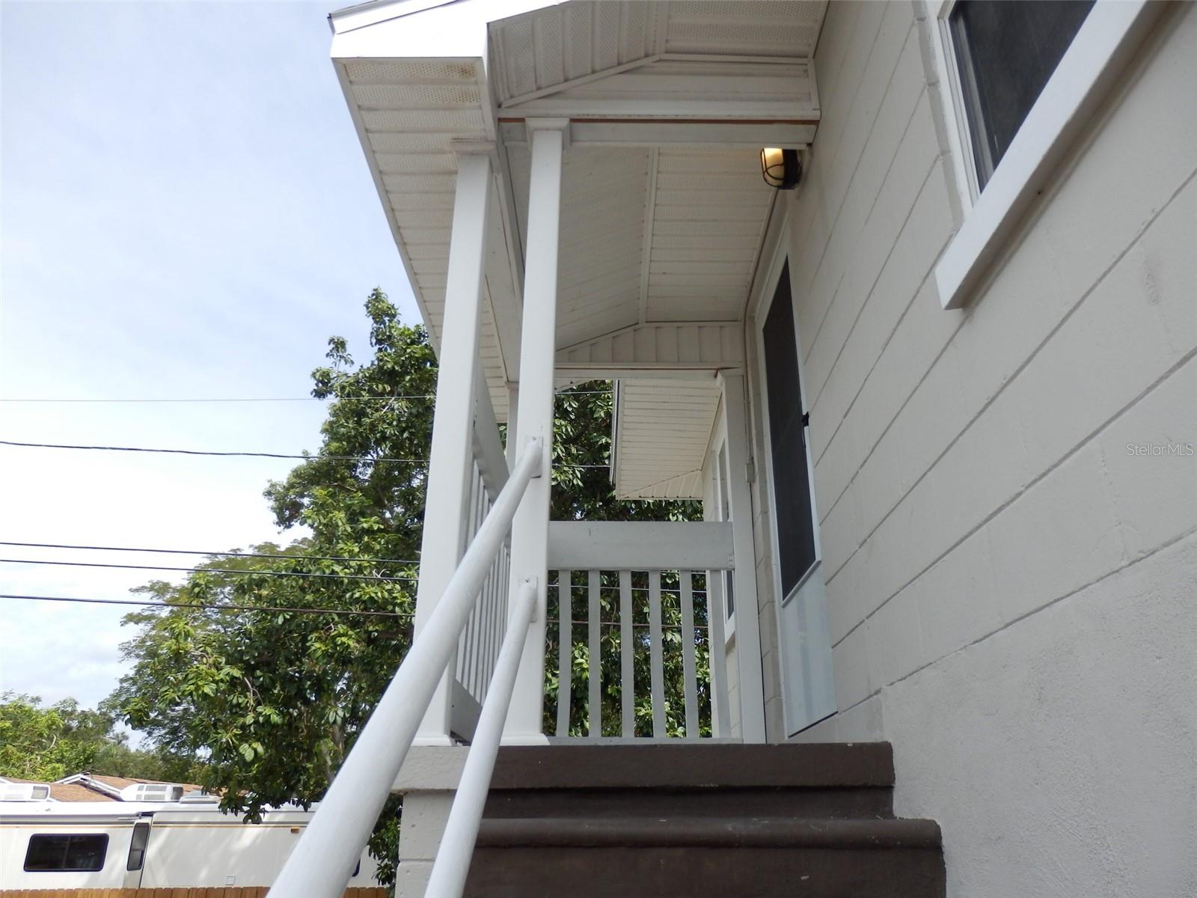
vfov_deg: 54.9
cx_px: 598
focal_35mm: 25
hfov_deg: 69.4
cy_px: 449
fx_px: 864
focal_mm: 4.5
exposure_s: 1/800
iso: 80
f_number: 3
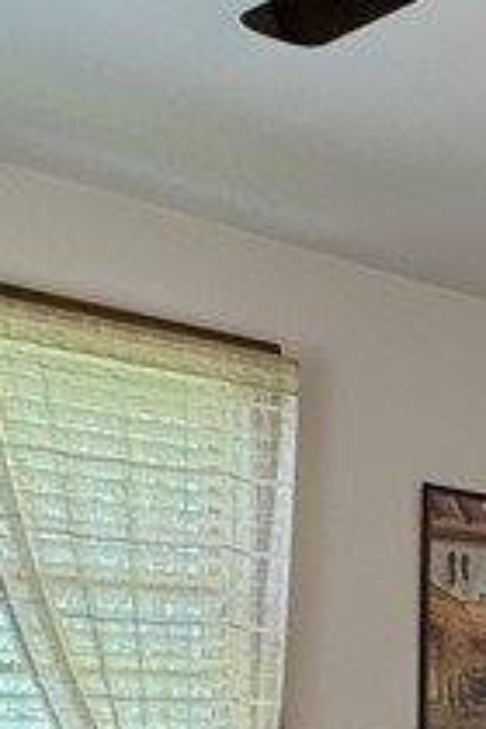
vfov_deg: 26.7
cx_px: 774
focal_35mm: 71
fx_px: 1438
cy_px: 750
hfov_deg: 17.0
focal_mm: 2.22
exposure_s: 1/99
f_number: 2.2
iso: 160
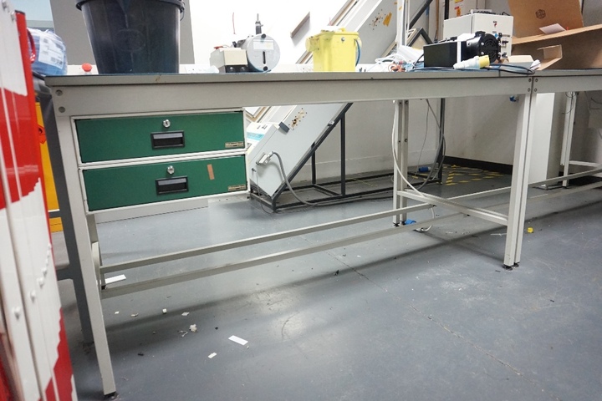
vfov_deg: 53.1
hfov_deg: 73.7
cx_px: 301
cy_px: 200
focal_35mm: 24
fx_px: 401
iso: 3200
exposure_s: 1/125
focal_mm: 16
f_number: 3.5
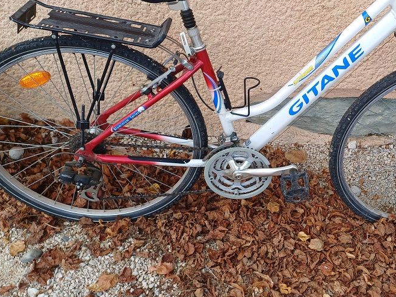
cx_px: 274
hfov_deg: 47.9
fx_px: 435
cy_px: 89
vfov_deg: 37.1
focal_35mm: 38
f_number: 1.8
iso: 50
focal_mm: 4.65
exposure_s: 1/104
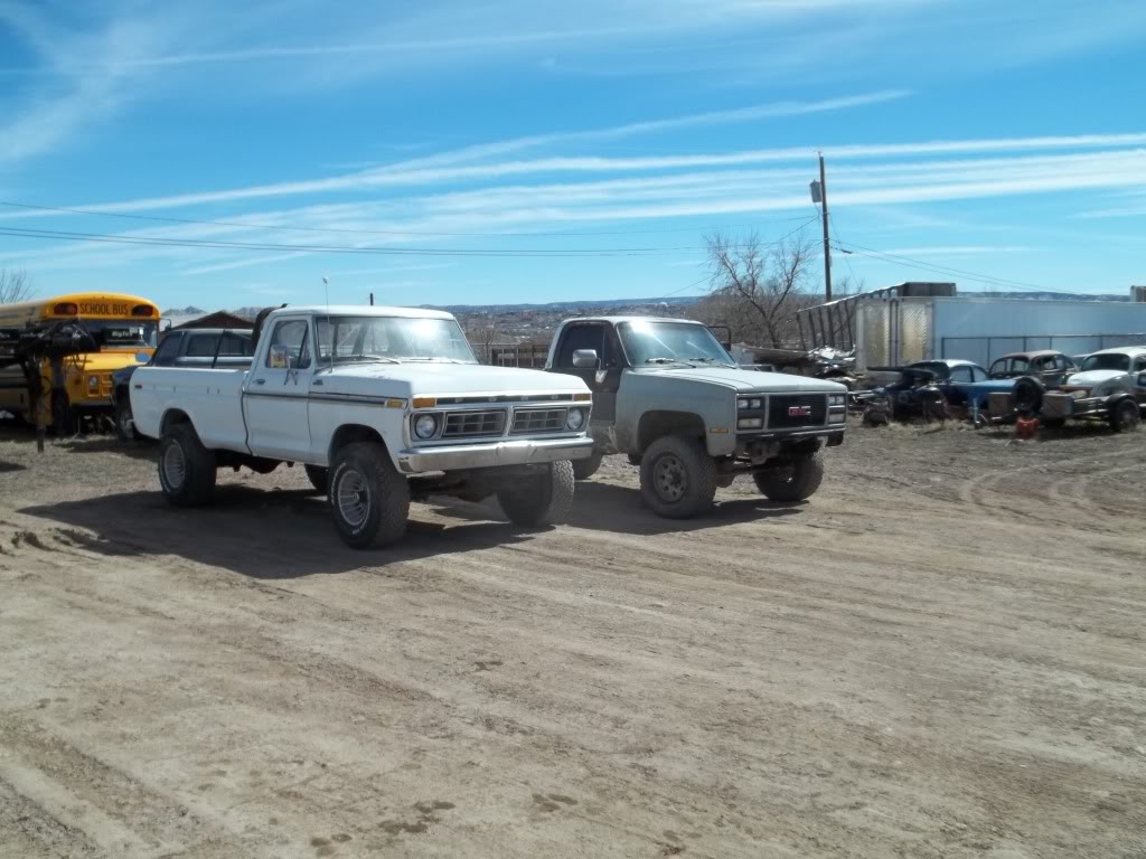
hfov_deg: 55.4
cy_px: 430
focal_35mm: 33
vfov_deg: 42.9
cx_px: 573
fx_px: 1093
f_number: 8
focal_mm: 5.9
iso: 64
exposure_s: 1/200
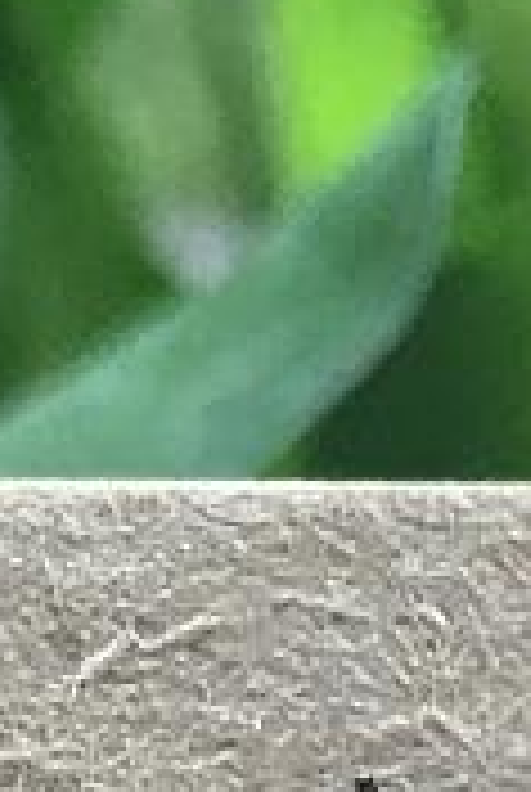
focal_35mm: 219
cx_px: -40
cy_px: 1737
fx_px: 4826
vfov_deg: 8.7
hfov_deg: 6.3
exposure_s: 1/33
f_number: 2.2
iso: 50
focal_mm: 4.15
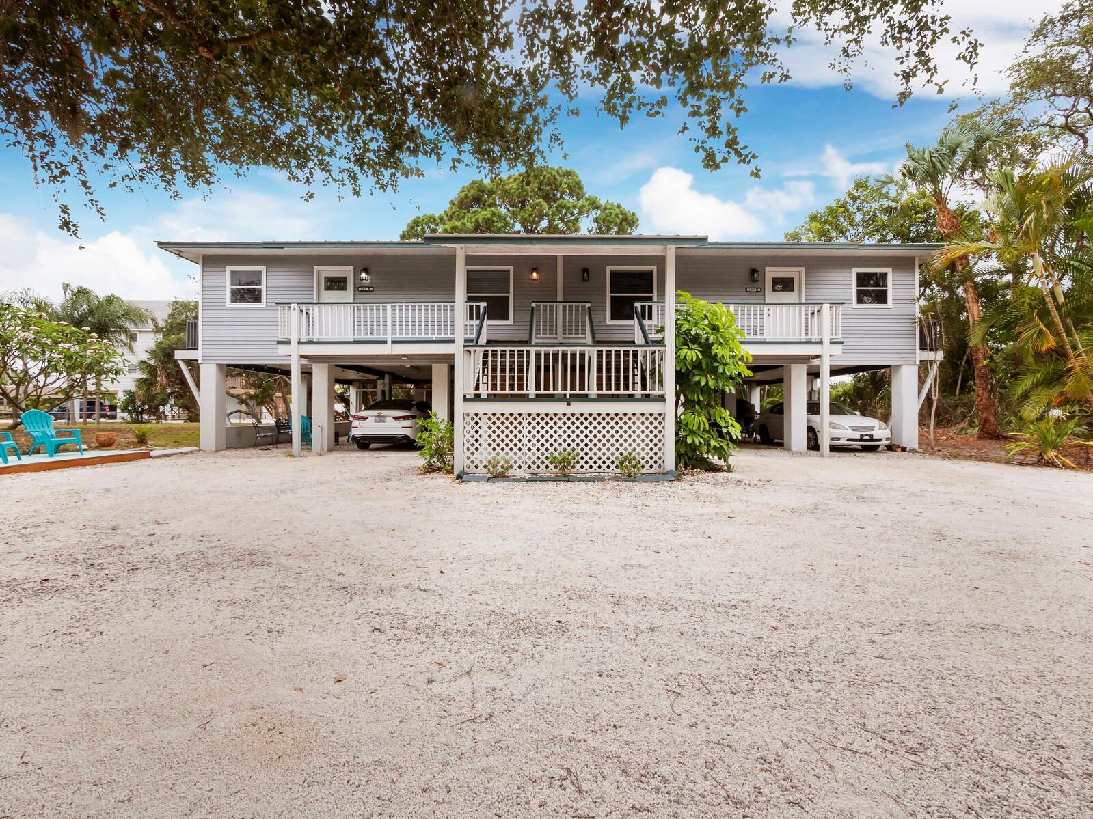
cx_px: 546
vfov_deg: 85.7
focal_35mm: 14
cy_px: 410
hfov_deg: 102.1
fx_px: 442
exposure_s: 1/50
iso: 400
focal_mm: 7
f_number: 11
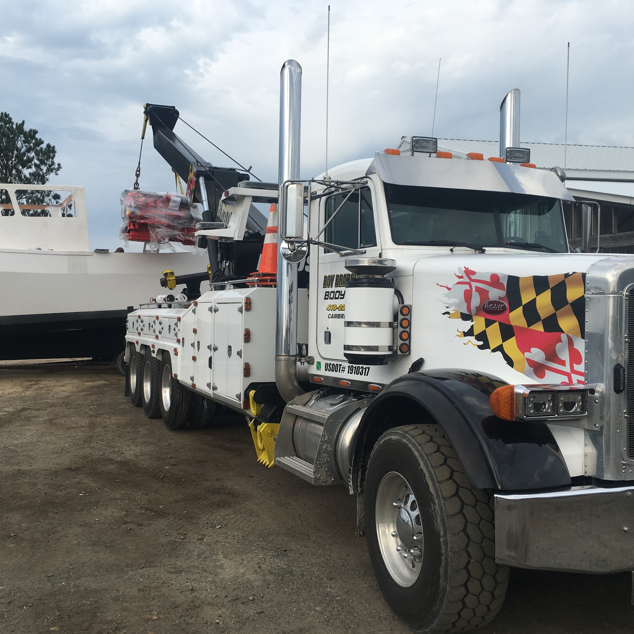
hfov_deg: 47.1
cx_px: 282
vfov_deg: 47.2
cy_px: 316
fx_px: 725
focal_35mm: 35
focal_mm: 4.15
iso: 25
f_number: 2.2
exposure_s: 1/894
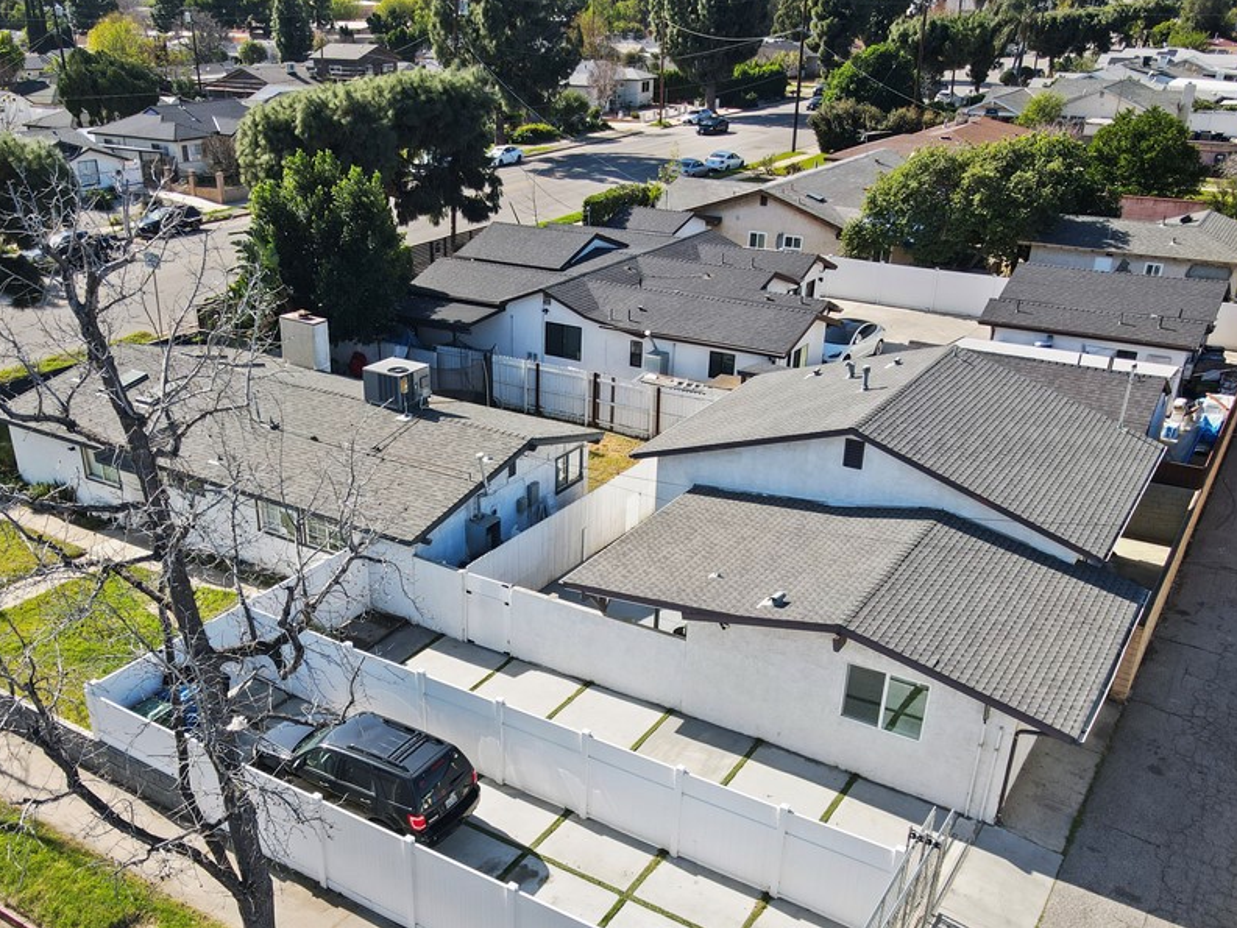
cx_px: 532
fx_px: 1108
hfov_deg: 58.1
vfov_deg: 45.1
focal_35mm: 31
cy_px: 580
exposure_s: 1/320
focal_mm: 4.5
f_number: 2.8
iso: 100
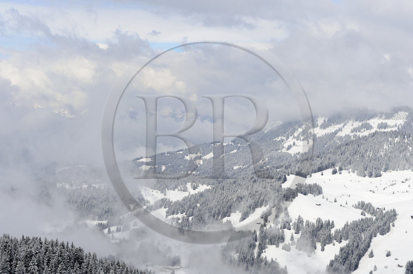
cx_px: 206
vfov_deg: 19.4
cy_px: 137
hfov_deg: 28.9
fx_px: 802
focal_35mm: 70
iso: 200
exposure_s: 1/200
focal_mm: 70
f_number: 14
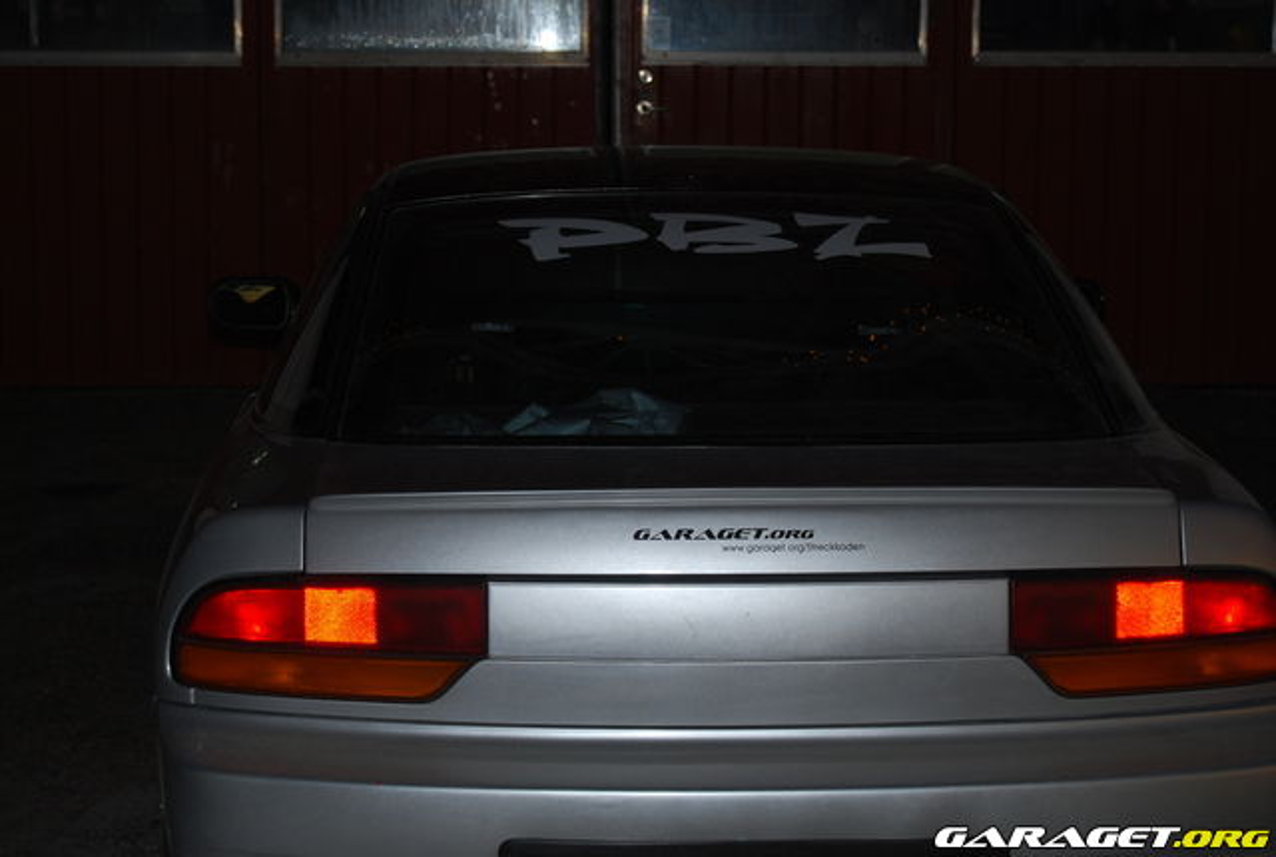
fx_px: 2931
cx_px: 638
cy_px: 428
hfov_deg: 24.6
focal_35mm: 82
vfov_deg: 16.6
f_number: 5.6
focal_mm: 55
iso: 200
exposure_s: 1/60
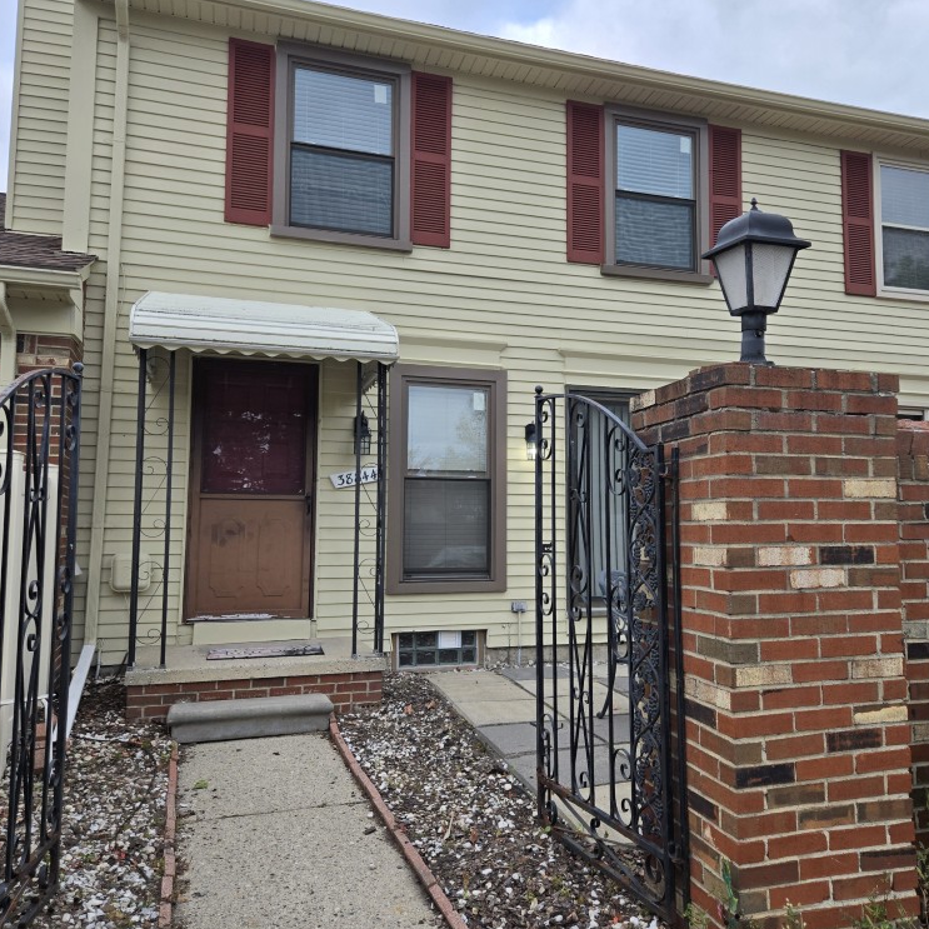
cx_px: 501
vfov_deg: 57.3
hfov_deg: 57.2
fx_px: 850
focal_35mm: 28
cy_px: 458
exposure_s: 1/697
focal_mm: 5.4
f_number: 1.8
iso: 80
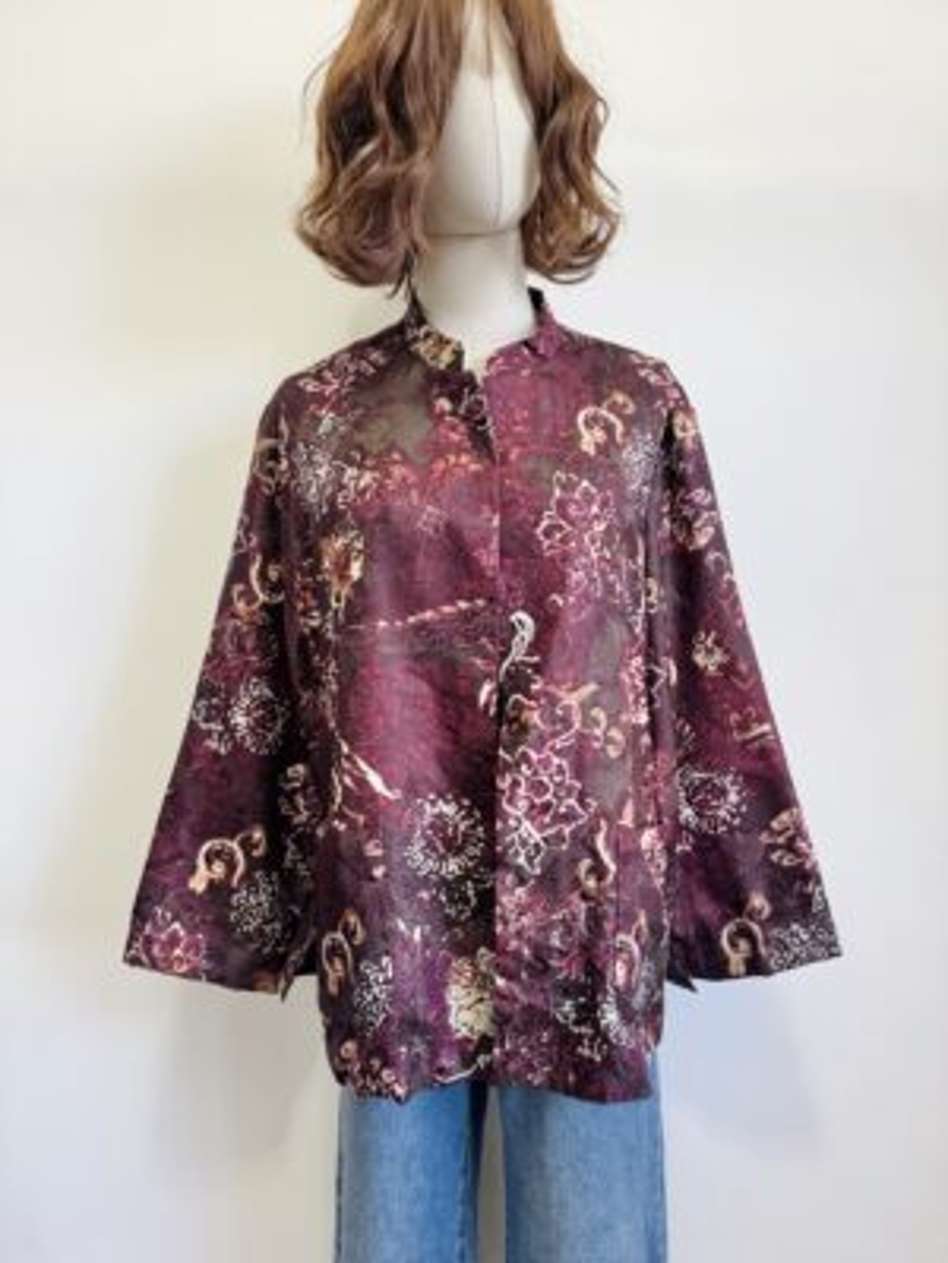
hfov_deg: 56.8
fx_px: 876
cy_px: 632
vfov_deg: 71.6
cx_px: 474
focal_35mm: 24
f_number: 1.78
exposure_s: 1/60
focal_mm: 6.76
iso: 250
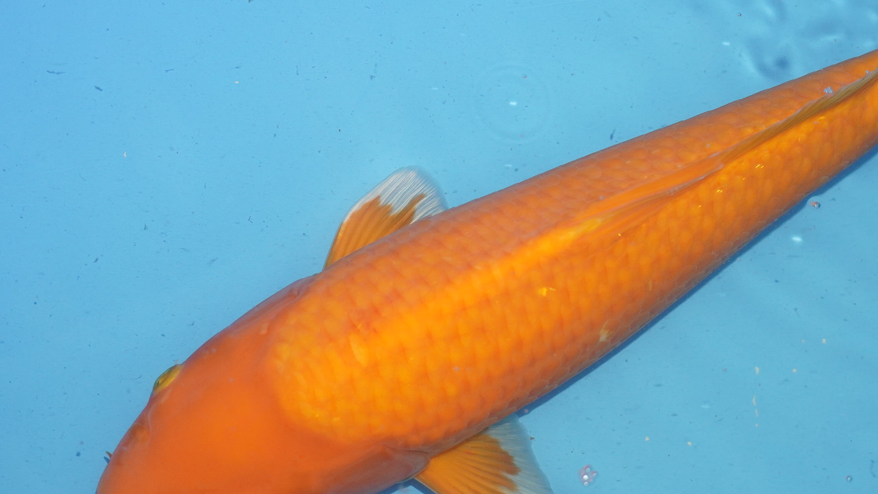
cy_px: 299
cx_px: 570
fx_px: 1886
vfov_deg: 14.9
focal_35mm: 81
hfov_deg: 26.1
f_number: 4.5
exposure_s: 1/160
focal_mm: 36
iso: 1000
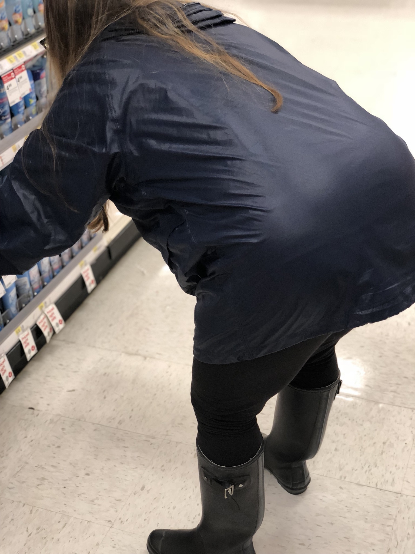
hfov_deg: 28.0
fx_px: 831
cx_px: 208
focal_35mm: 52
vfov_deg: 36.8
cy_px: 277
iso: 125
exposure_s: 1/36
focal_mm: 6
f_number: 2.4
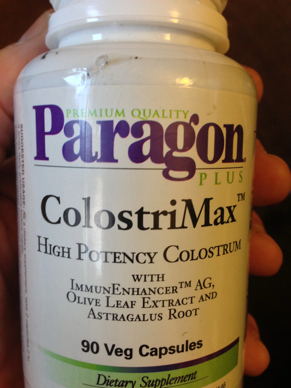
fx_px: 370
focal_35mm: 33
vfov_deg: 55.4
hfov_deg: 42.9
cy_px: 194
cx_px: 146
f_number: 2.4
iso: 125
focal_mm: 4.13
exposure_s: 1/20
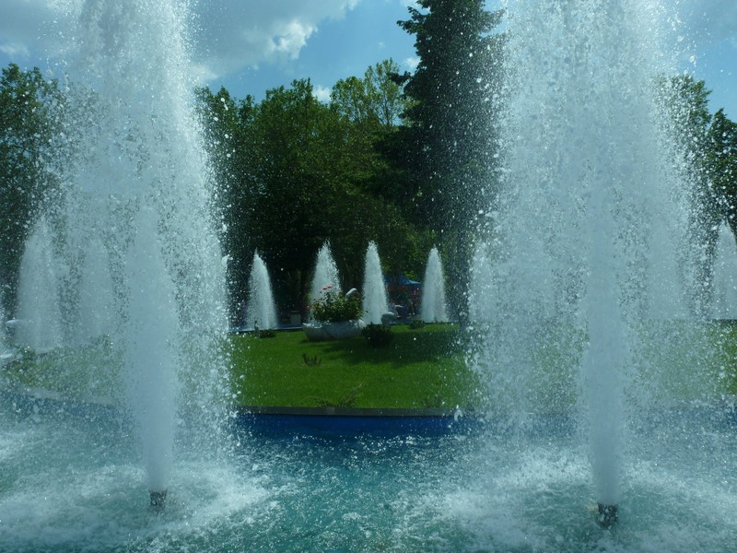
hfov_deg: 67.3
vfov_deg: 53.1
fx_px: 554
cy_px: 276
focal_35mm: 26
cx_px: 368
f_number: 5.6
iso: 100
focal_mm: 4.7
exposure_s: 1/800
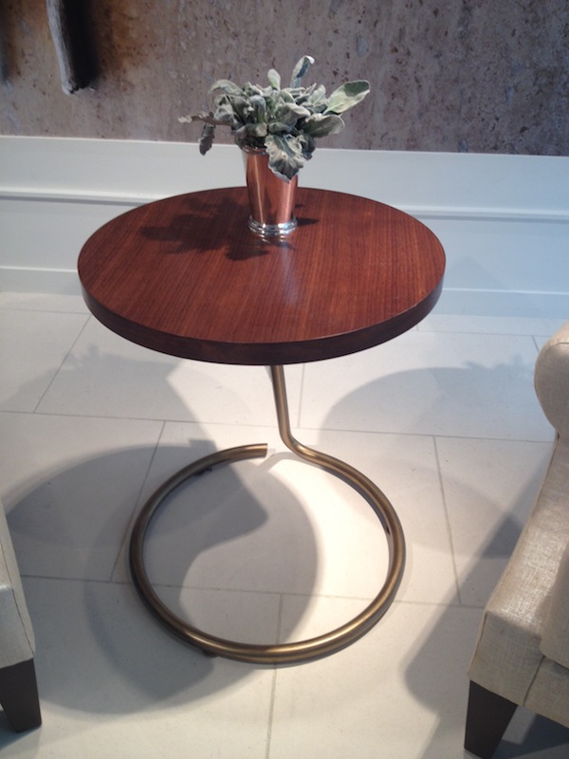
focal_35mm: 35
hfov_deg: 40.7
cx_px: 284
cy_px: 380
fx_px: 767
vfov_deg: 52.6
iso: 64
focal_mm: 4.28
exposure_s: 1/24
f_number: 2.4
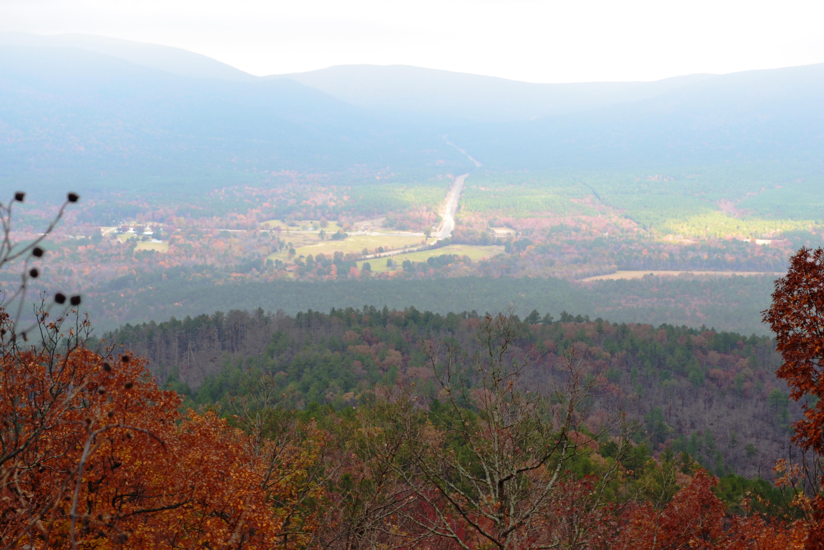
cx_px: 412
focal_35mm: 82
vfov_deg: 16.6
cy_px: 275
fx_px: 1888
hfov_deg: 24.6
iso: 400
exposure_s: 1/100
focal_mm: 55
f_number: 9
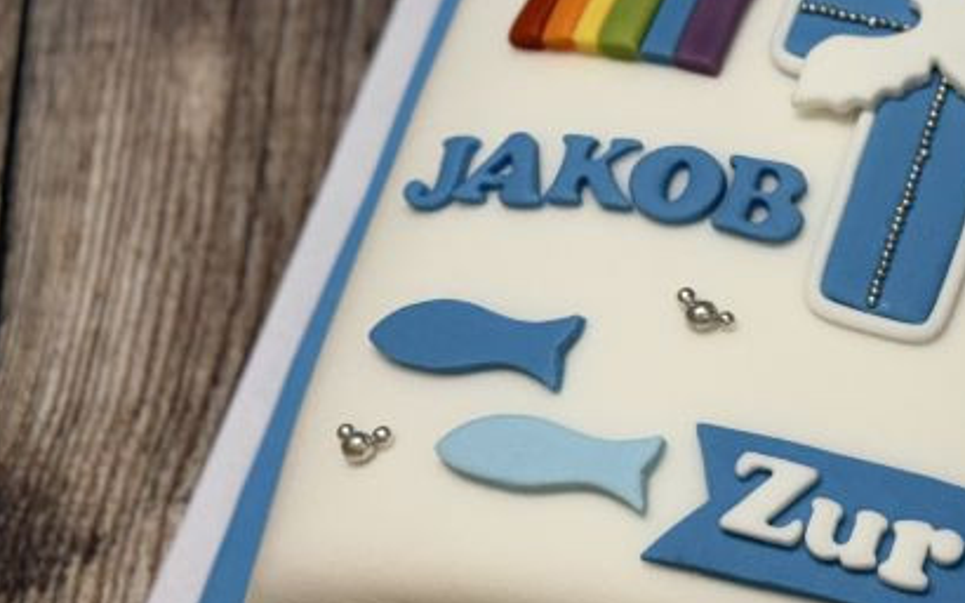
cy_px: 504
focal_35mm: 127
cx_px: 1149
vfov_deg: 10.3
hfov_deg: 15.8
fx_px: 3339
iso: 80
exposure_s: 1/100
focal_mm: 6.76
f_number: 1.78
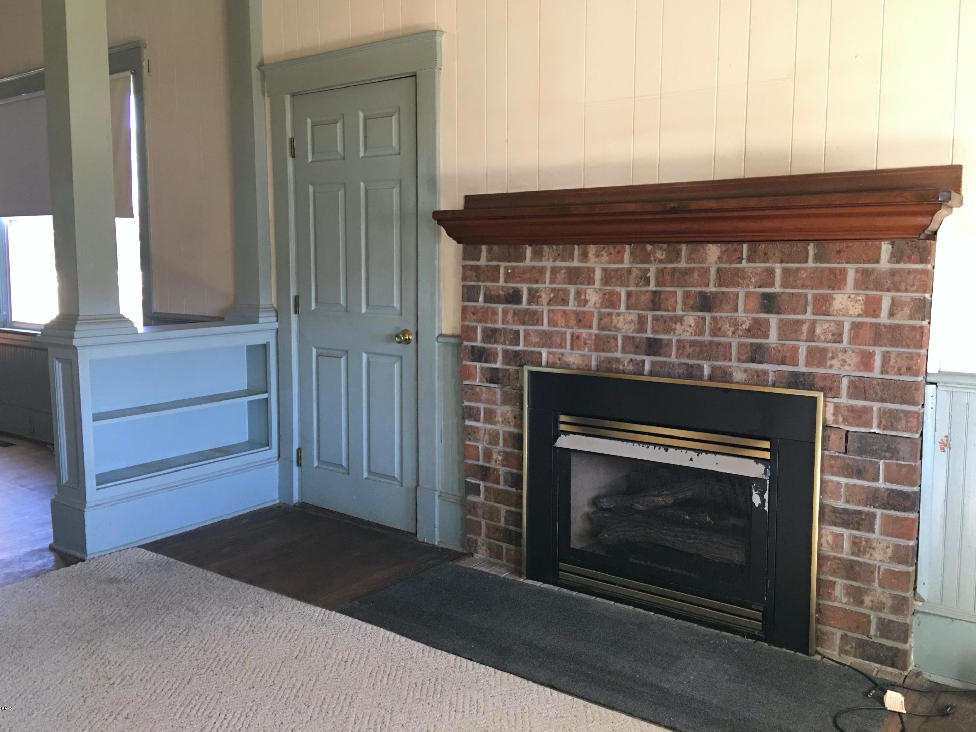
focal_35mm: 30
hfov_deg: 60.0
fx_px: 846
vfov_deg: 46.8
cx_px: 485
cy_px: 354
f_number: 2.2
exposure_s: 1/15
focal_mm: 4.15
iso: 80
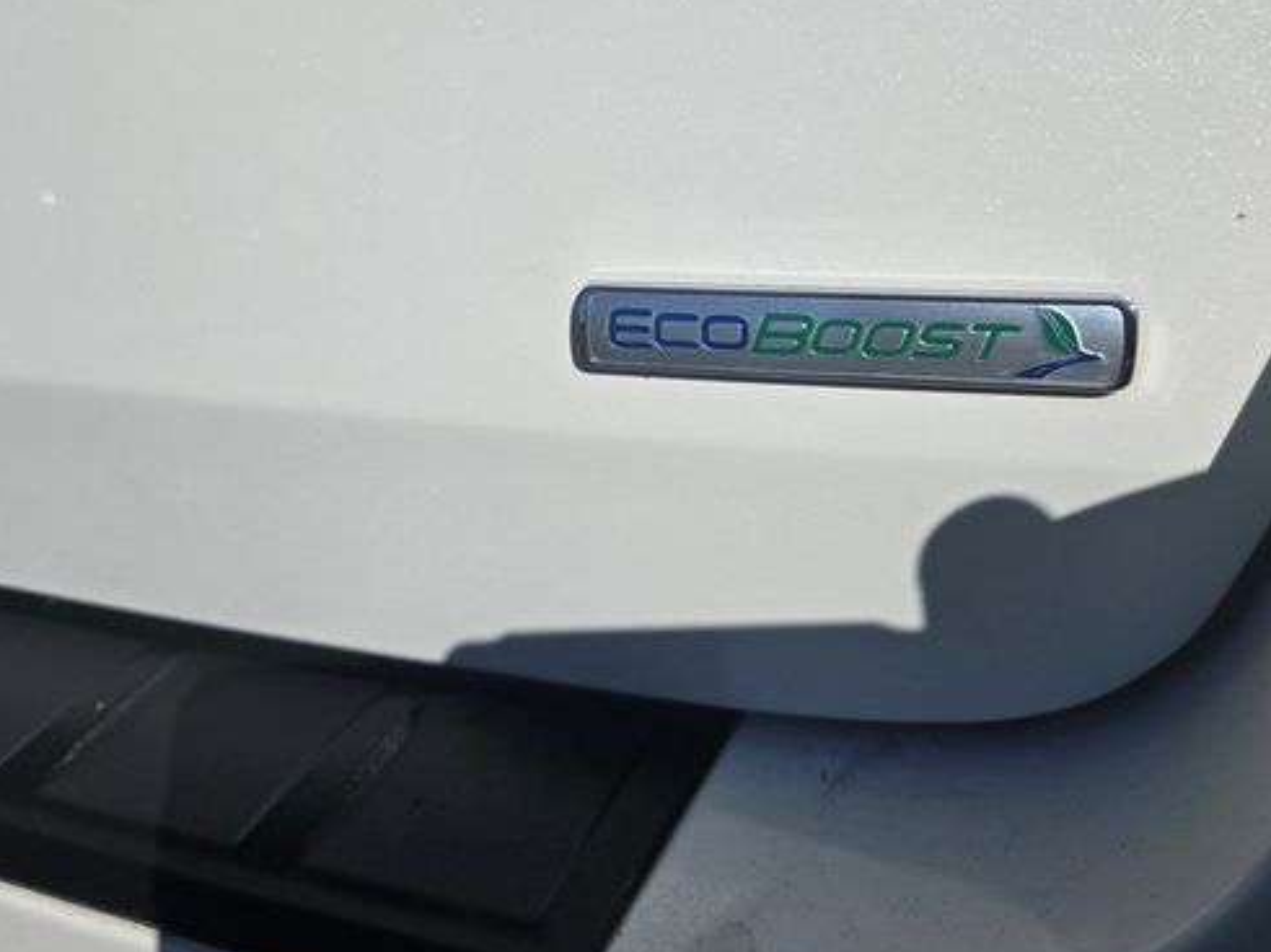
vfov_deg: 46.4
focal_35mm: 30
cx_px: 611
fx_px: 1101
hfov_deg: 60.0
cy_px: 360
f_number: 1.8
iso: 25
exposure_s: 1/5397
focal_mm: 5.4
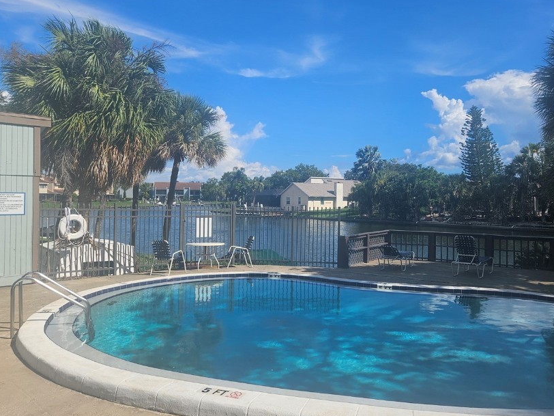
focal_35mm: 29
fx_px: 464
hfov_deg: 61.1
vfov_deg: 48.2
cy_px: 199
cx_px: 332
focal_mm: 5.4
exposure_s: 1/2265
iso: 25
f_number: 1.8
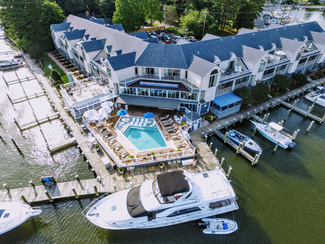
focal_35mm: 20
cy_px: 122
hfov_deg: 81.7
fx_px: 188
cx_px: 162
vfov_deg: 66.0
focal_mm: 3.61
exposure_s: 1/800
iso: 200
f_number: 2.8
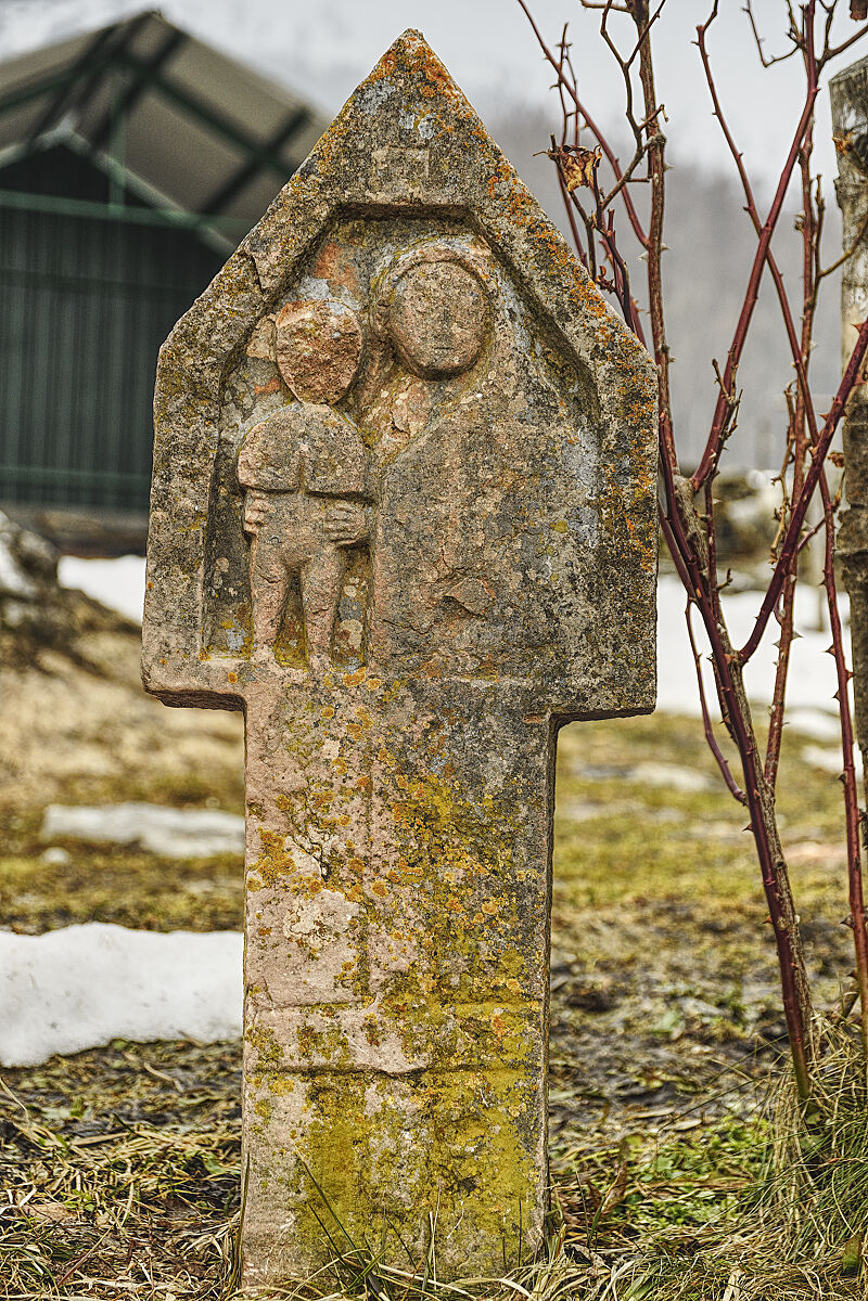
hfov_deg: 17.5
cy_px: 650
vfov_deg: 26.0
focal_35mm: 78
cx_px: 434
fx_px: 2821
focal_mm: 52
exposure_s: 1/500
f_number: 3.8
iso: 100
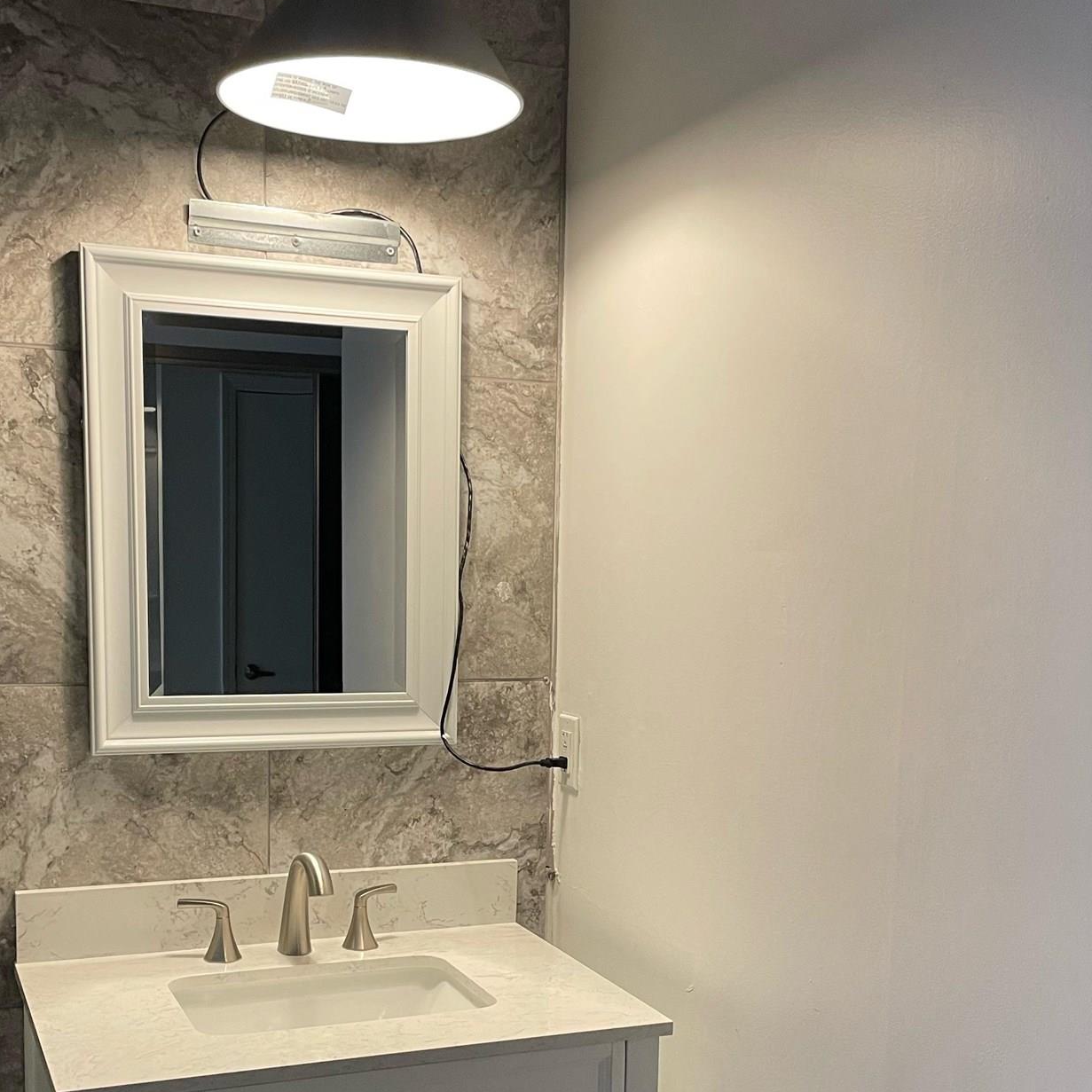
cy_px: 724
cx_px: 496
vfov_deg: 38.7
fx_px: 1535
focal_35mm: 43
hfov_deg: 39.1
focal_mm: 4.2
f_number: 1.6
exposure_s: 1/60
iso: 125
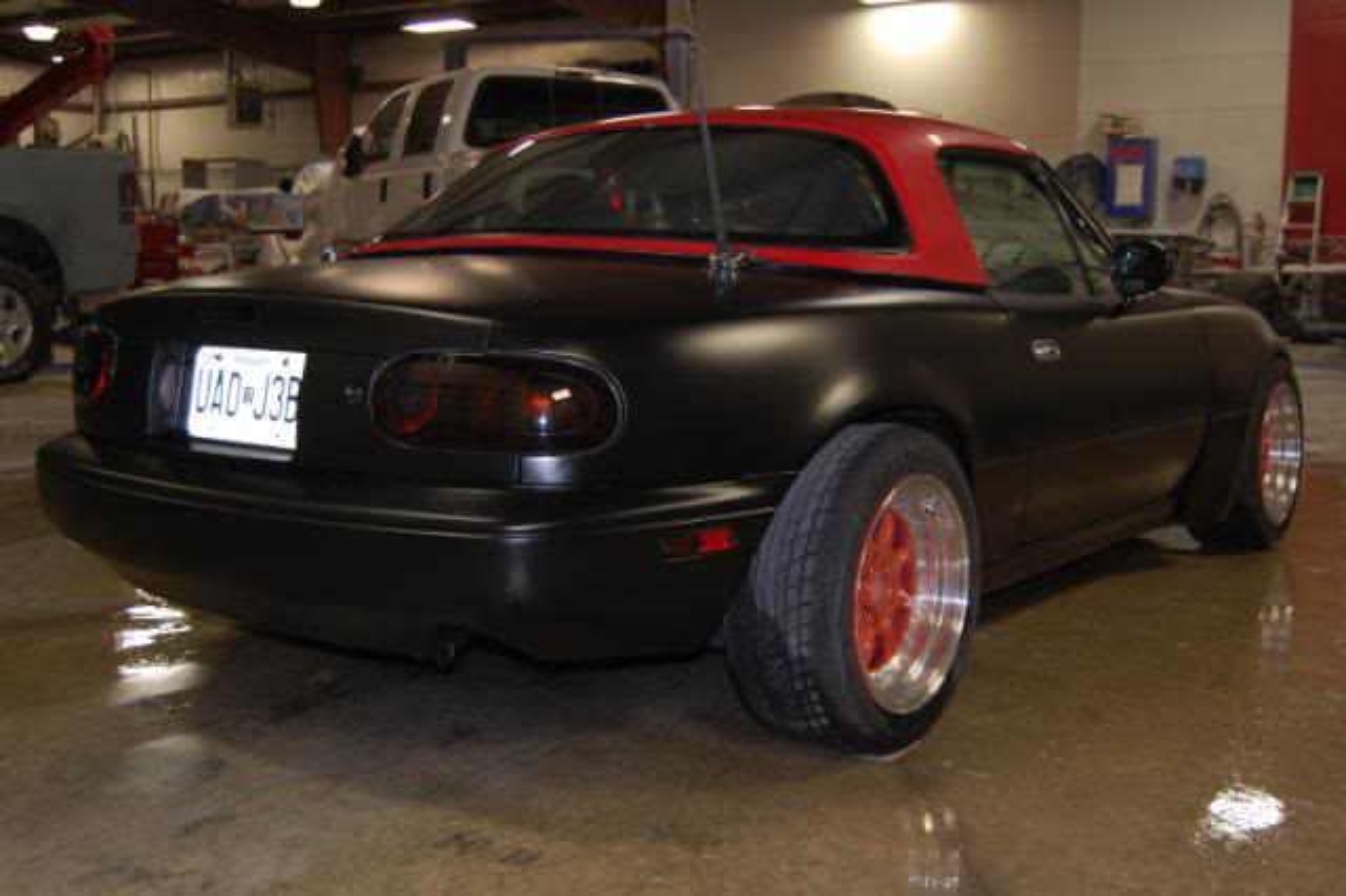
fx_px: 1457
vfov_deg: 34.2
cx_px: 673
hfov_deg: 49.6
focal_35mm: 39
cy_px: 448
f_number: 4.2
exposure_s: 1/60
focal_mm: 26
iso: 400
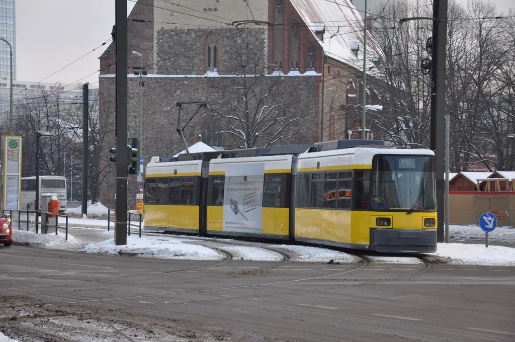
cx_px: 258
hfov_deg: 19.5
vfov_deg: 13.0
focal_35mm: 105
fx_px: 1500
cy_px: 171
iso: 200
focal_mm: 70
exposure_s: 1/125
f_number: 5.6
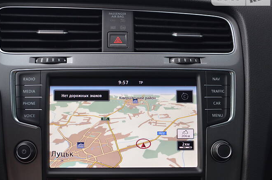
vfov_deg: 23.3
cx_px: 112
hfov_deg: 34.5
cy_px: 92
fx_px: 437
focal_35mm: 58
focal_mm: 32
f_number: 4.2
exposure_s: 1/40
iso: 800
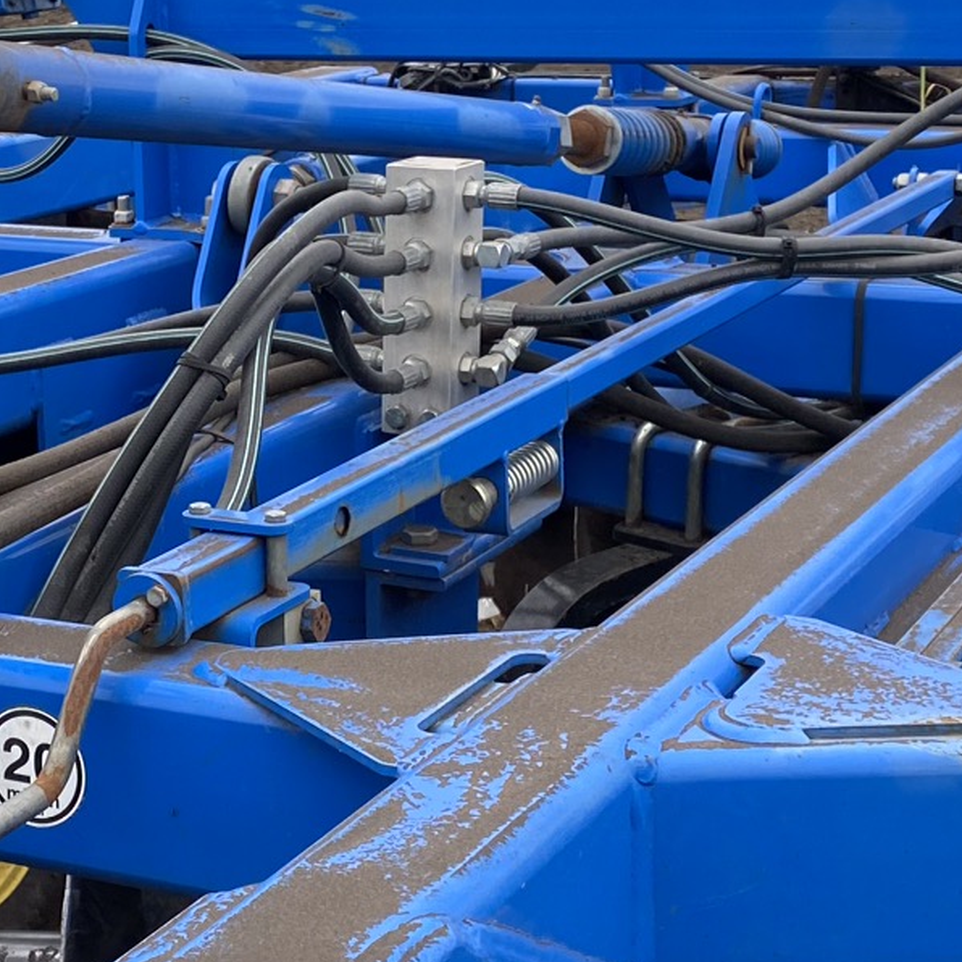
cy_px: 378
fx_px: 2484
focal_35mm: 79
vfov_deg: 21.9
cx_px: 257
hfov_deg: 21.8
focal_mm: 4.25
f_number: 1.8
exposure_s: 1/519
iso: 32
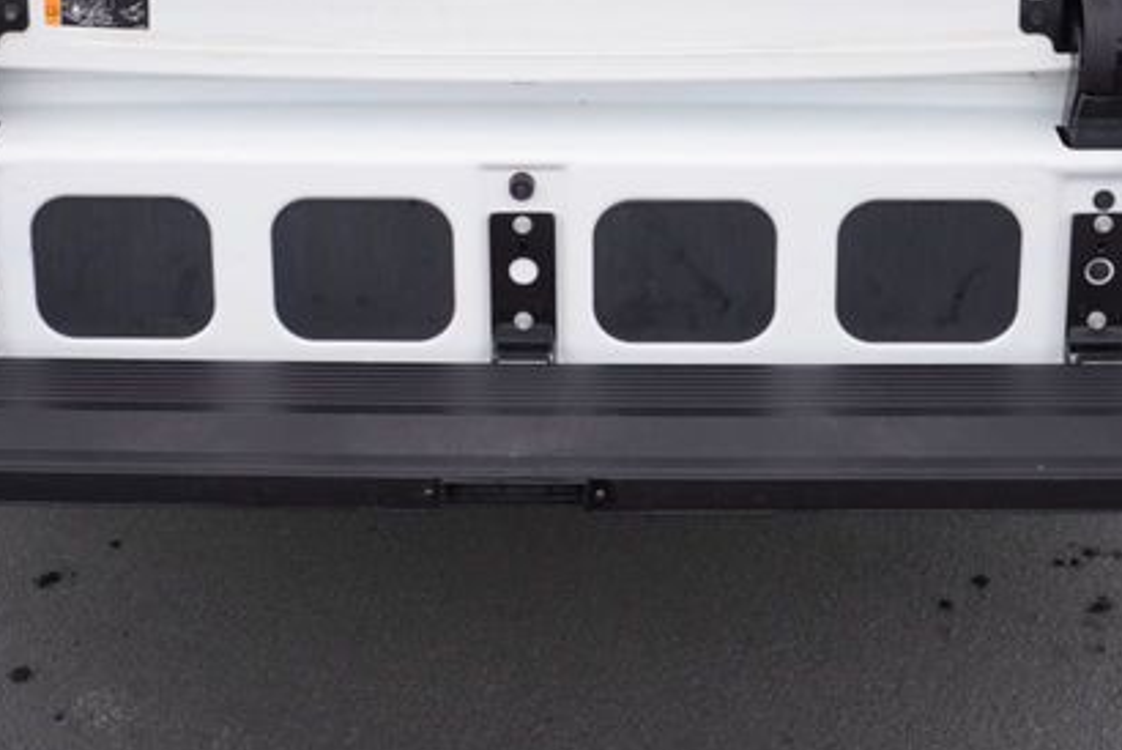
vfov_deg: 21.0
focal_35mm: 60
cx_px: 553
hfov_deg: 33.4
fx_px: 1871
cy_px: -175
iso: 100
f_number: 4.5
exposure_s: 1/100
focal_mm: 16
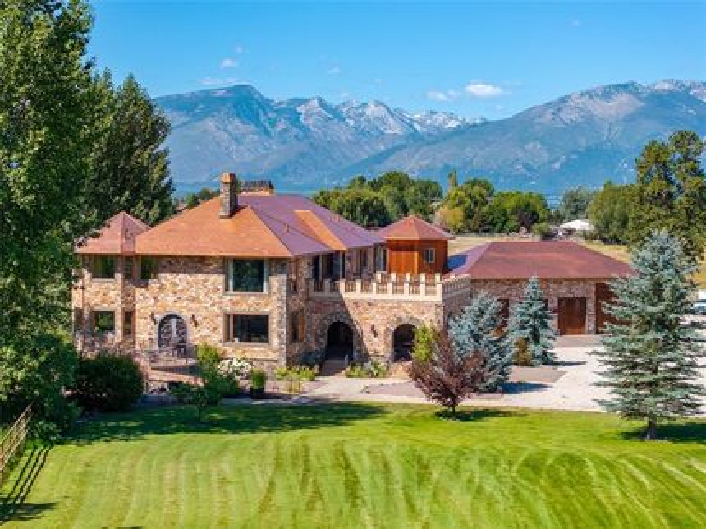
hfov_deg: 27.8
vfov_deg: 21.0
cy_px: 264
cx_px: 353
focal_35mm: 70
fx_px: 1427
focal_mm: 19.35
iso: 200
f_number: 2.8
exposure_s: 1/5000
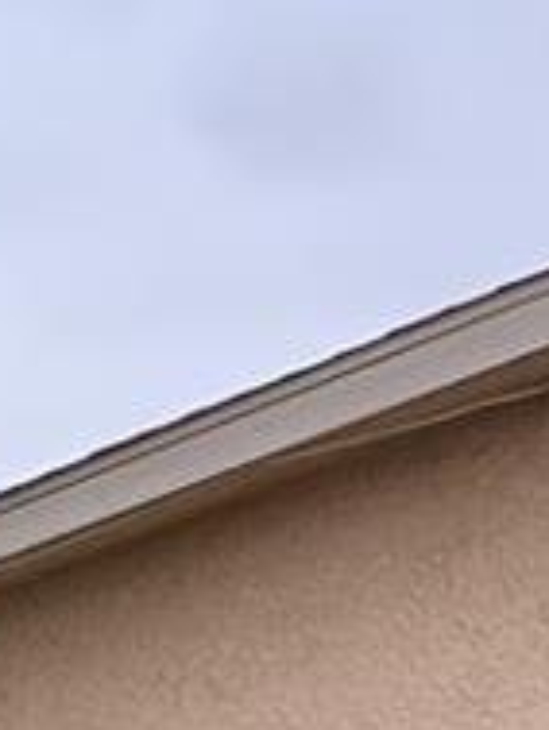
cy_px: 606
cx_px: -1158
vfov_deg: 17.5
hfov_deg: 9.8
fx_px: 2345
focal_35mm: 111
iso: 64
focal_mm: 2.22
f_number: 2.2
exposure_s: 1/252
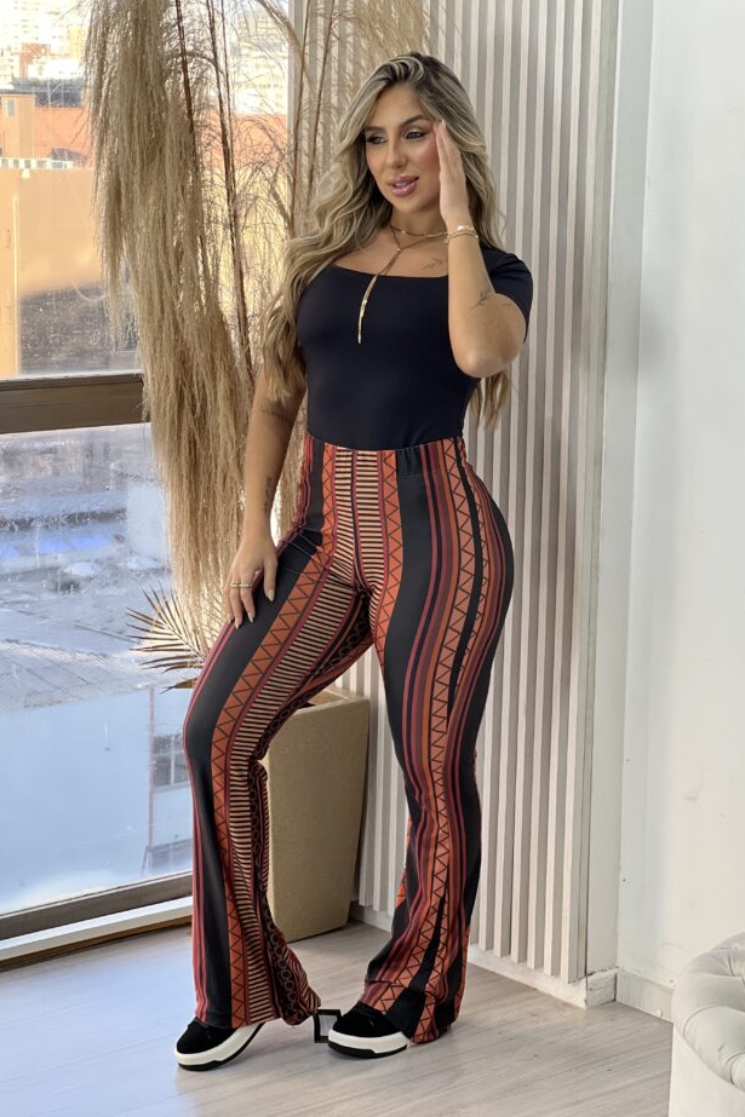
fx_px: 2515
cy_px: 562
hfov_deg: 16.8
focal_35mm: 81
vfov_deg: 25.1
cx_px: 359
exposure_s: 1/120
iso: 100
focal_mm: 9
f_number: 2.8
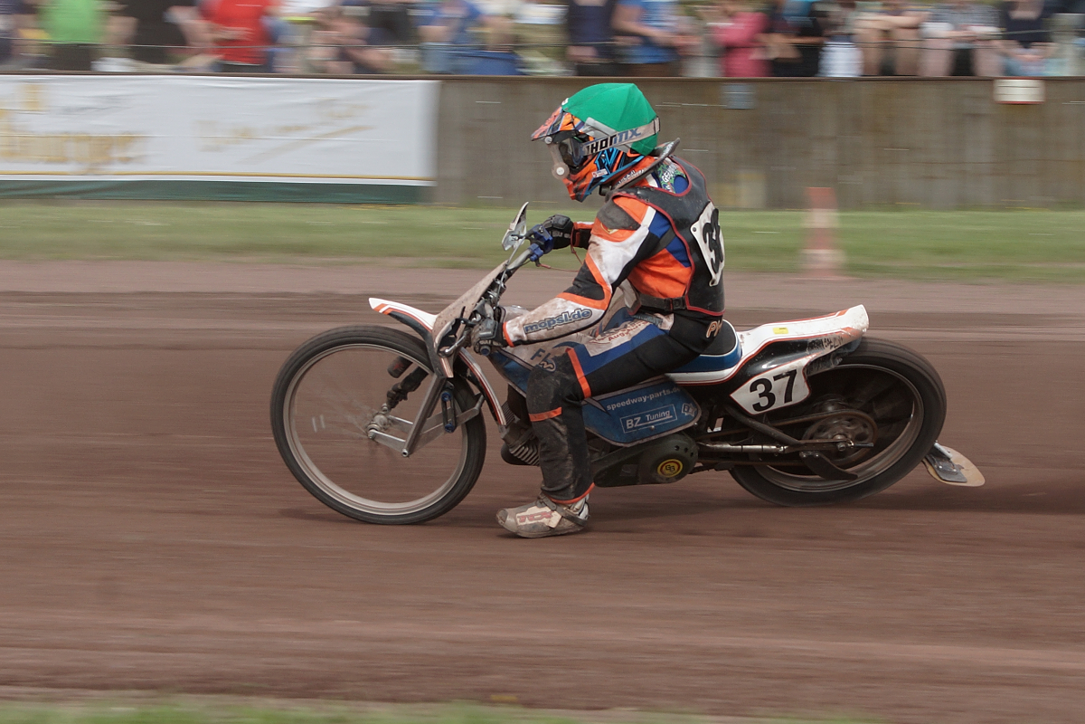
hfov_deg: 13.0
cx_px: 542
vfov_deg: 8.7
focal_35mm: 158
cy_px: 362
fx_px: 4747
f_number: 9
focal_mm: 105
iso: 200
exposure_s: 1/320
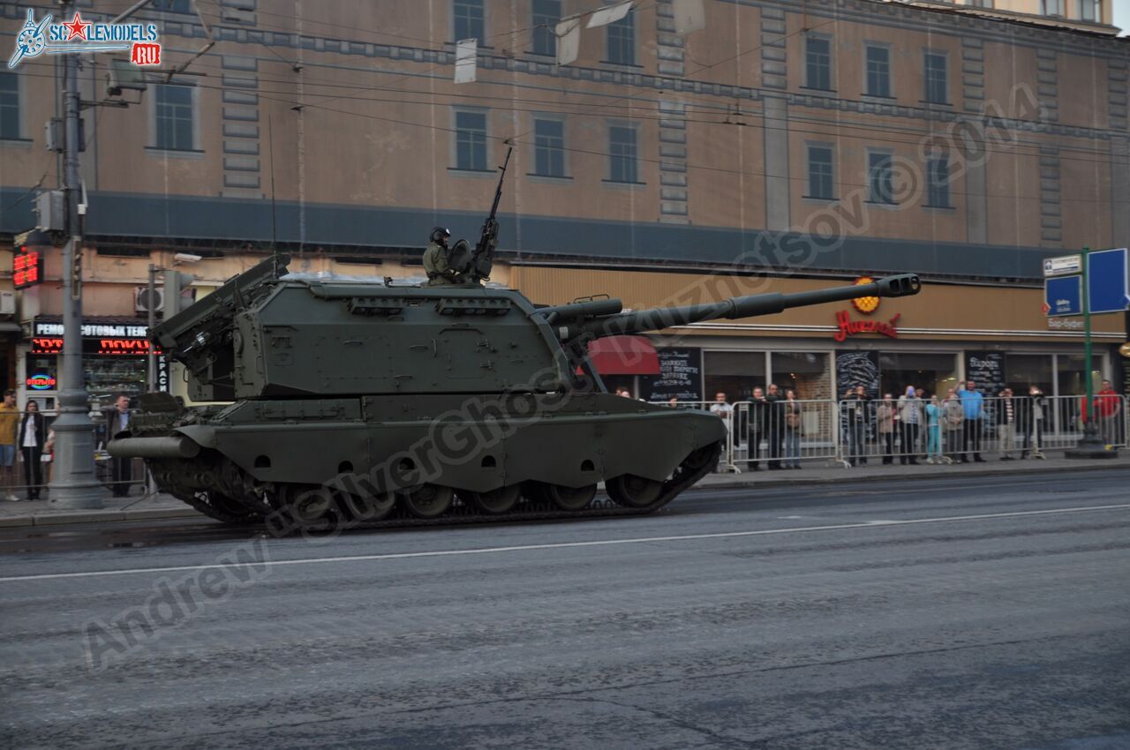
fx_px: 1646
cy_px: 375
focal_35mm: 52
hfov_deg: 37.9
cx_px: 565
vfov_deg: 25.7
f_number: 2.8
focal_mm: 35
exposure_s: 1/160
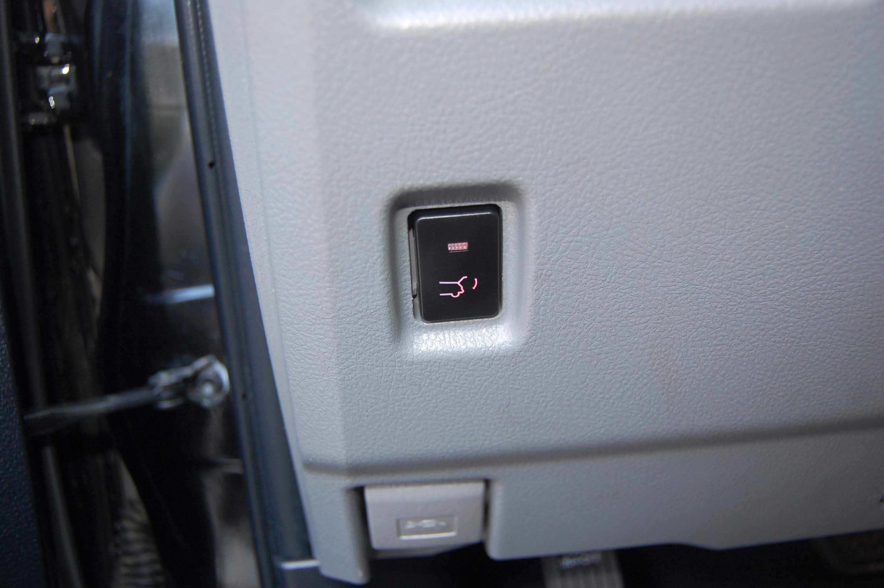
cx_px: 442
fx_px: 810
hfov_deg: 57.3
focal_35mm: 33
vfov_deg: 39.9
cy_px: 294
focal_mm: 22
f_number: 3.8
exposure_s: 1/60
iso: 400
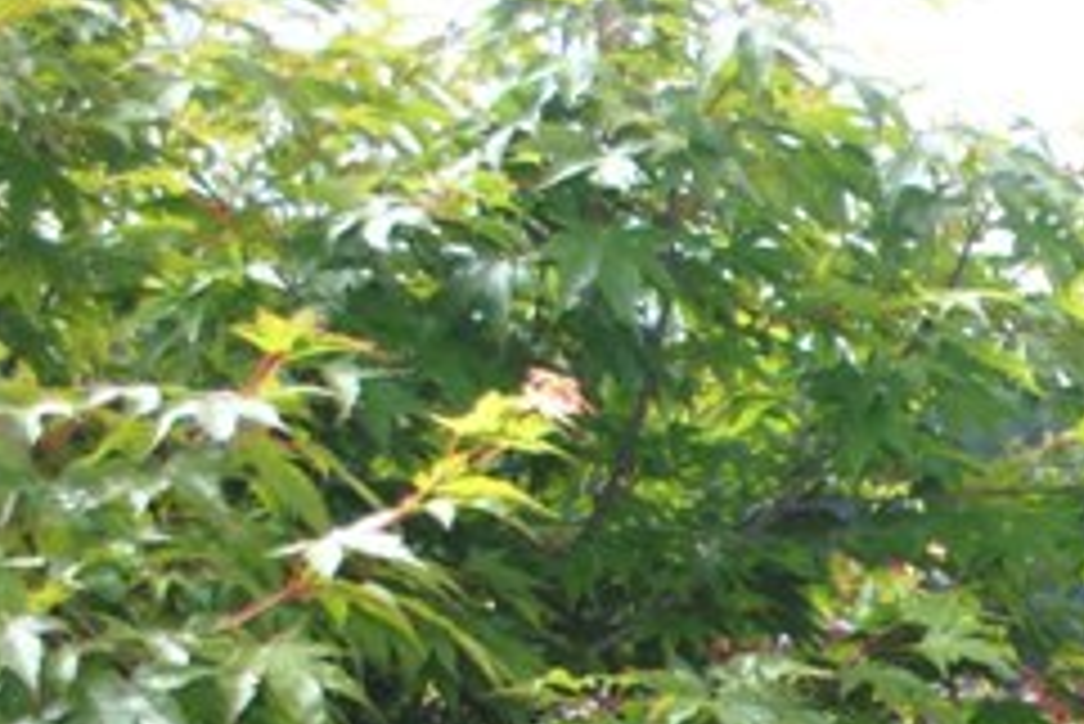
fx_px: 5001
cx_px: 2114
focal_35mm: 166
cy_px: 1414
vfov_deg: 7.9
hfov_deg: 11.3
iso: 125
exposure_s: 1/125
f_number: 4.2
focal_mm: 26
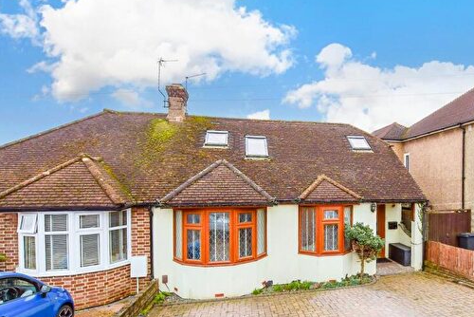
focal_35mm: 21
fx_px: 277
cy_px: 208
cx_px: 315
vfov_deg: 58.4
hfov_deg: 78.6
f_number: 8
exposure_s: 1/640
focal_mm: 10
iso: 400
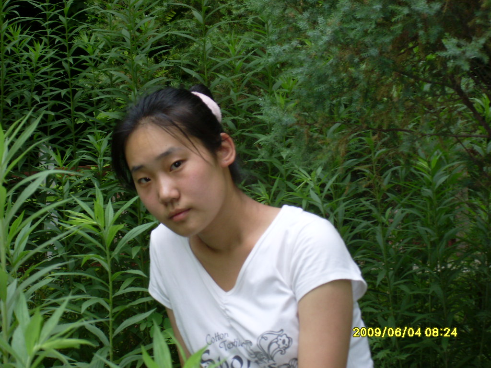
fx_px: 1617
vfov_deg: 13.0
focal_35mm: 114
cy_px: 184
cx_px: 246
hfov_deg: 17.3
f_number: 5.6
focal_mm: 18.9
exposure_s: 1/90
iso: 100
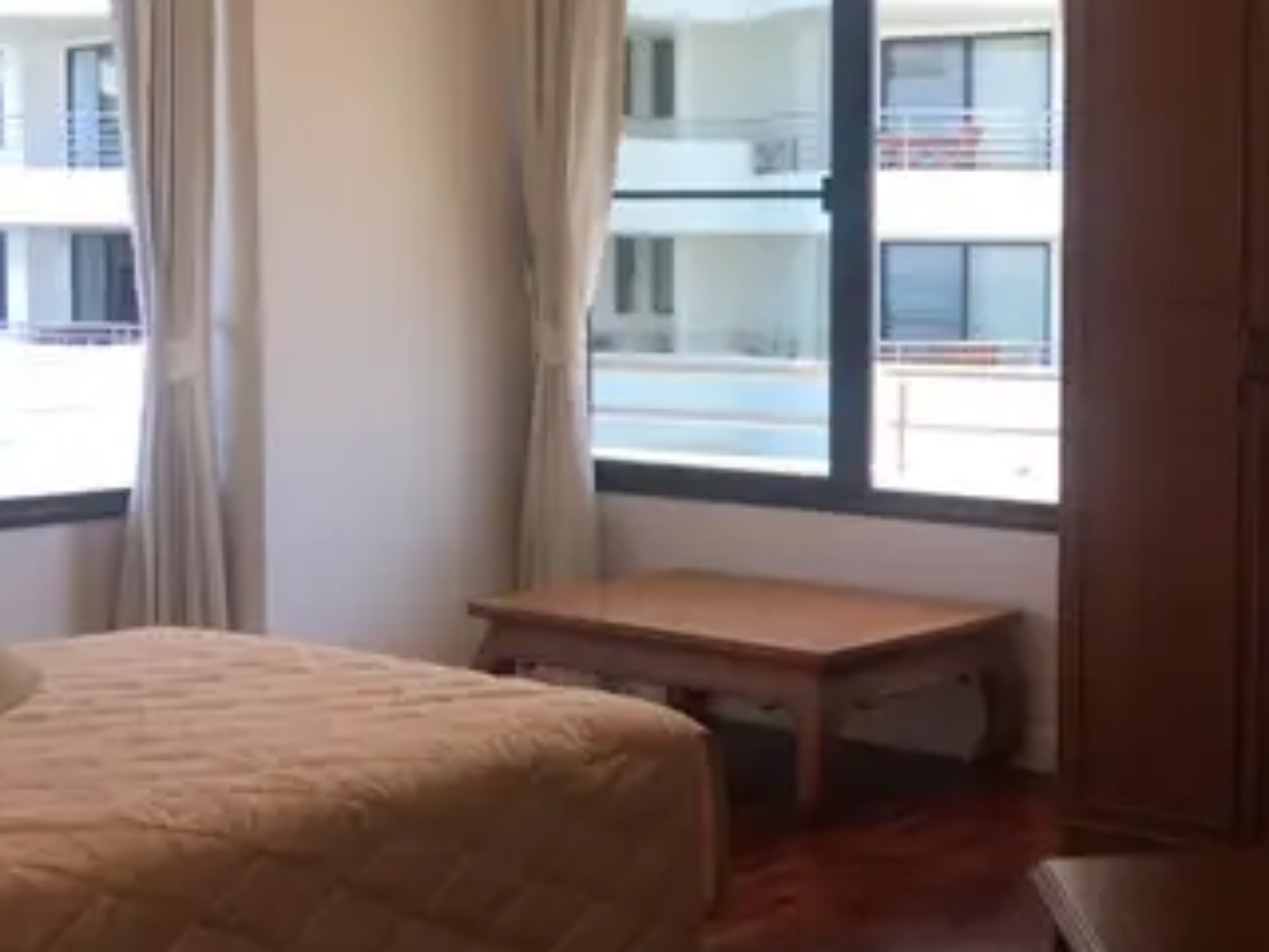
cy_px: 401
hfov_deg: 31.9
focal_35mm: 58
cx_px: 1102
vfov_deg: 25.2
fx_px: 2126
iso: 25
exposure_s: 1/107
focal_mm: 4.15
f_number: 2.2
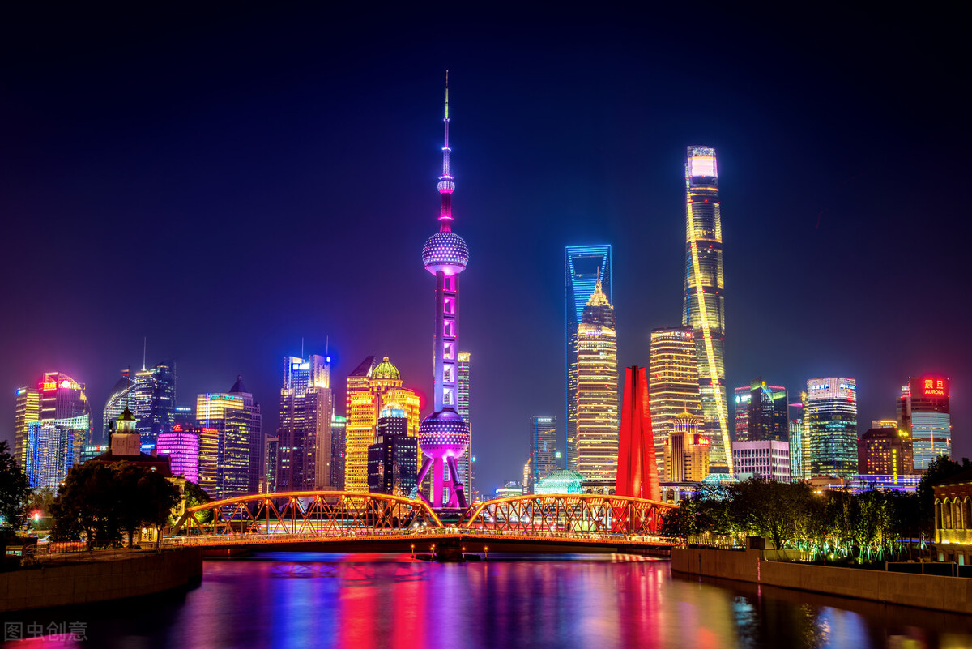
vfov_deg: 29.9
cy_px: 324
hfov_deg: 43.6
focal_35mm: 45
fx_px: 1215
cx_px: 486
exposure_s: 20
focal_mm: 45
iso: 100
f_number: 13
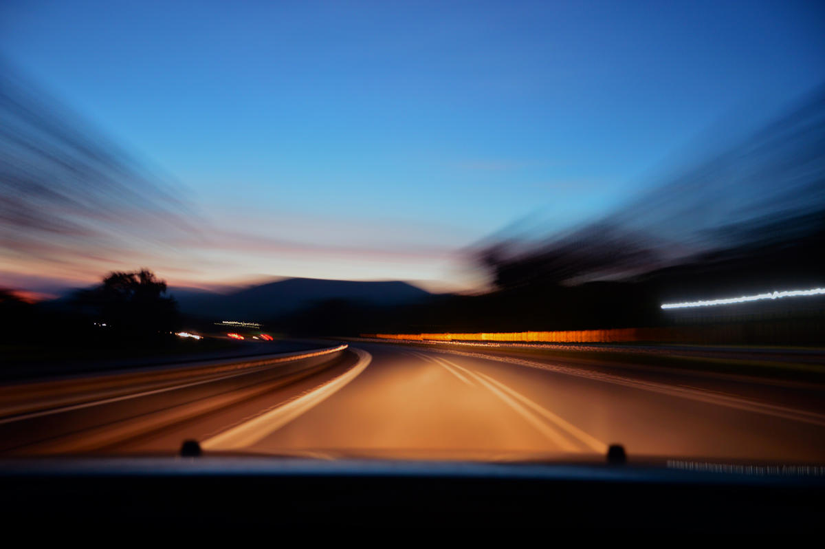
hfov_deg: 67.4
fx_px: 618
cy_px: 274
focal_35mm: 27
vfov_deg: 47.9
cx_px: 412
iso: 400
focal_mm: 18
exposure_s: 1.3
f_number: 3.5
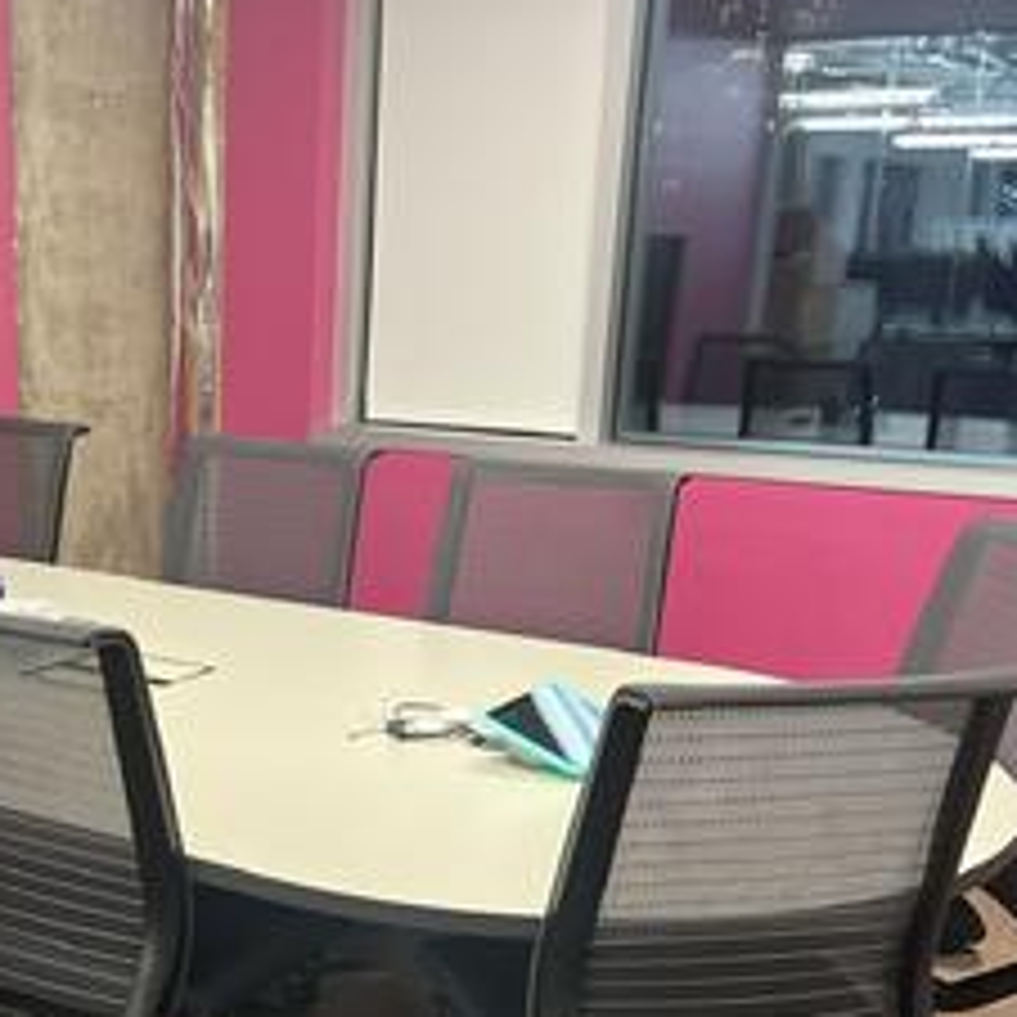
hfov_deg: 31.7
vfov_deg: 32.0
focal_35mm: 52
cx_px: 162
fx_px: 1728
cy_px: 792
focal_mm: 5.1
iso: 200
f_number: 1.6
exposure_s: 1/60
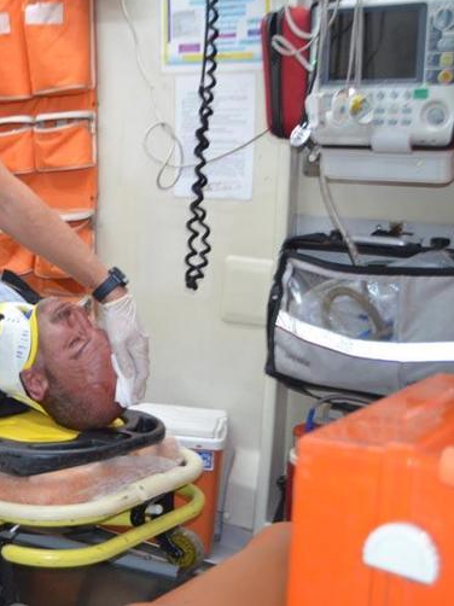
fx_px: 928
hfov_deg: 26.1
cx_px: 2
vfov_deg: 36.2
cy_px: 300
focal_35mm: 53
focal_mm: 24
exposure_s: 1/60
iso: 1400
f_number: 3.8
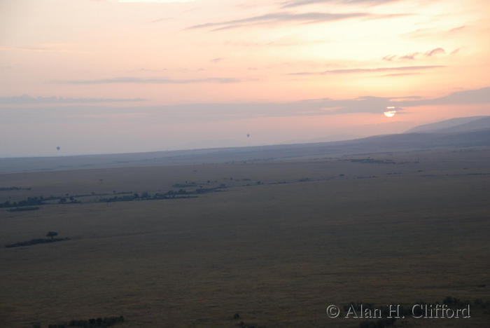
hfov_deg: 24.2
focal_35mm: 84
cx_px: 245
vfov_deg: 16.3
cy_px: 164
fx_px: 1144
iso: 100
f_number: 5
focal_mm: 56
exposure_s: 1/60
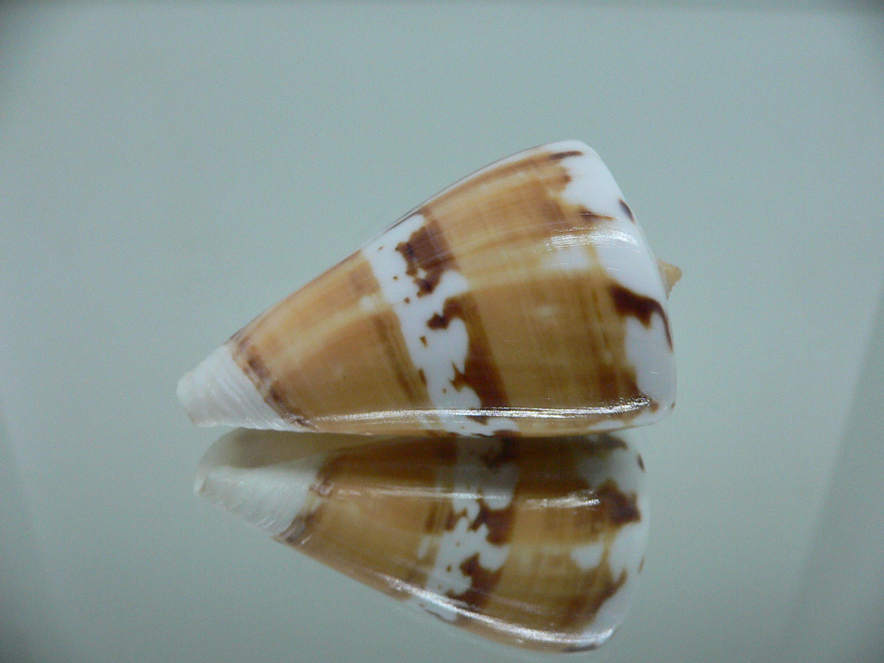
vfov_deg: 40.7
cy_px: 332
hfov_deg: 52.6
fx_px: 894
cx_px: 442
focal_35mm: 35
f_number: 2.8
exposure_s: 1/60
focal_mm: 4.6
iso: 200
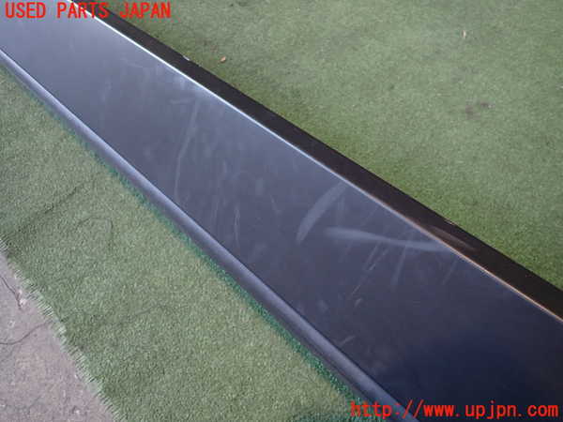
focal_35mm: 25
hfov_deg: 69.4
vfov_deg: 54.9
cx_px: 282
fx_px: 407
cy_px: 211
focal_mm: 4.5
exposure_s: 1/30
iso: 200
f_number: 2
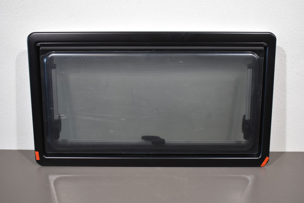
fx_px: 355
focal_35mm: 42
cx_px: 152
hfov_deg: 46.4
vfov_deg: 31.9
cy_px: 102
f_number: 4.2
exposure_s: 1/125
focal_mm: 28
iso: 1000
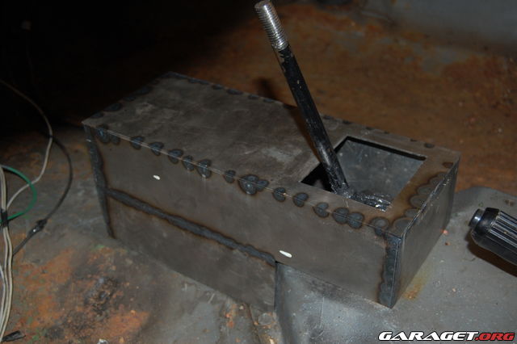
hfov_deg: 42.3
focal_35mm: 46
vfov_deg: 28.9
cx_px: 258
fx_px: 667
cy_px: 172
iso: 400
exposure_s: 1/60
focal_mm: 31
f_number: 4.5
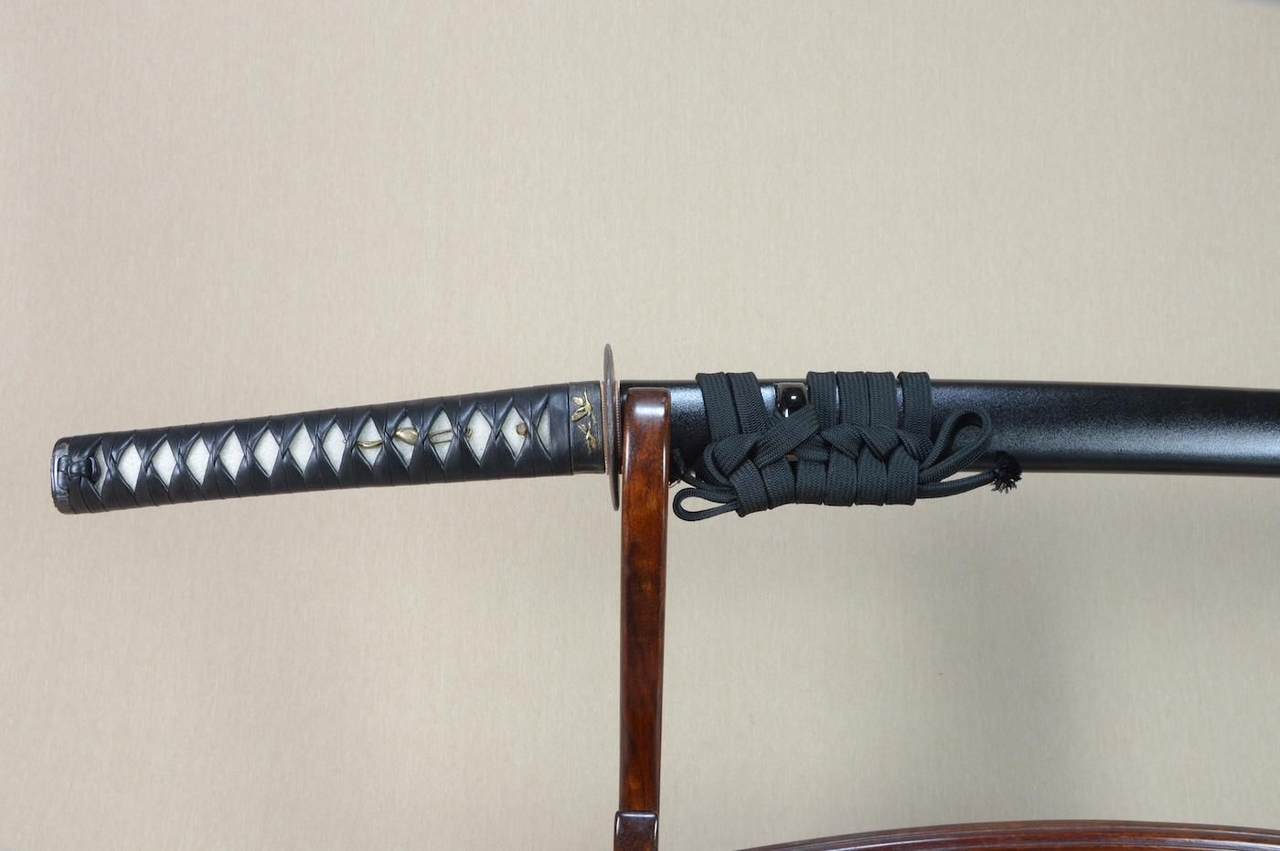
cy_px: 426
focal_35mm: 30
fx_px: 1066
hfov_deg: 62.0
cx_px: 640
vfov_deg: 43.5
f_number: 11
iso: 400
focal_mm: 20
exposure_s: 1/2
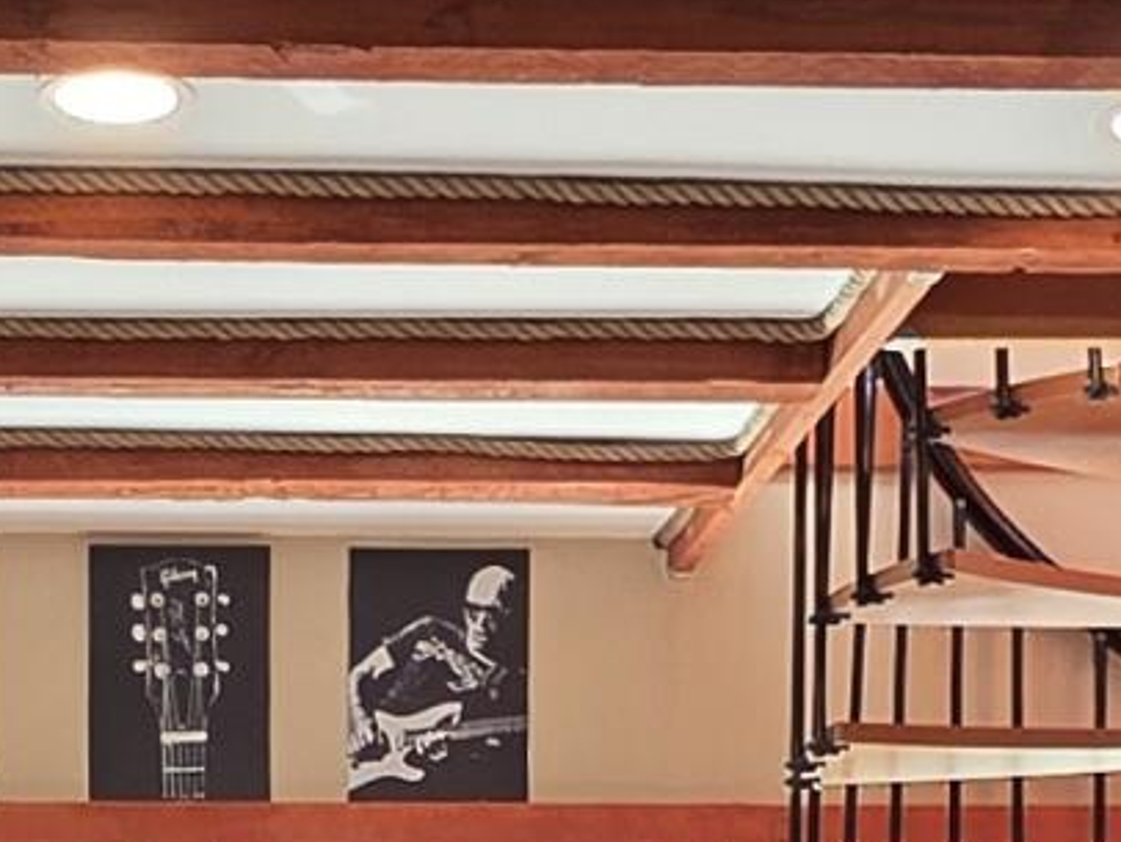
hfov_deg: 20.0
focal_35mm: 96
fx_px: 3111
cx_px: 105
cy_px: 1494
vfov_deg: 13.8
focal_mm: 2.2
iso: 125
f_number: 1.9
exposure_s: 1/120
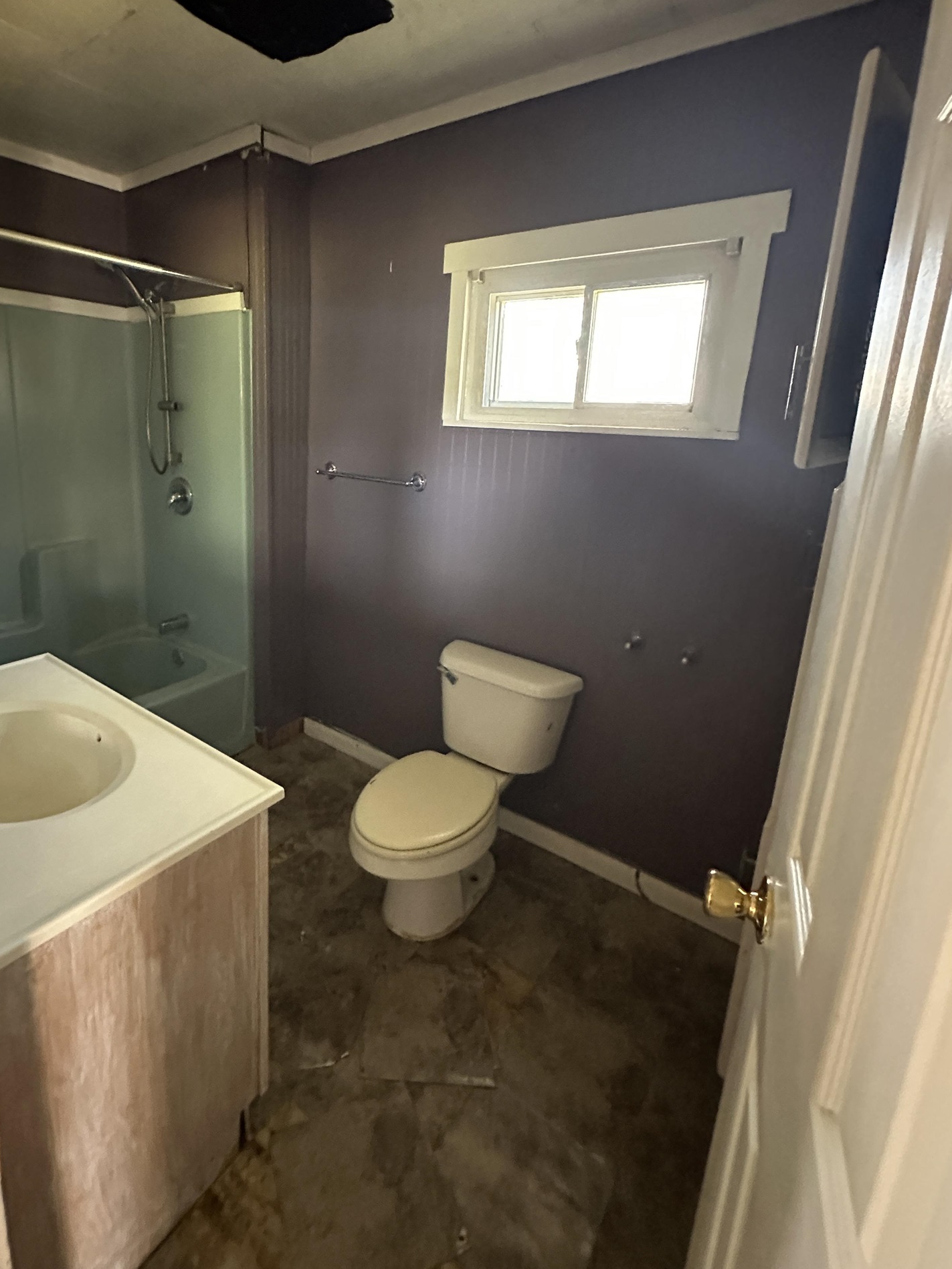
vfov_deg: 90.6
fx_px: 623
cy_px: 554
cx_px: 386
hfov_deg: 74.0
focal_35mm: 17
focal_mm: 2.22
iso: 1250
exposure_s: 1/60
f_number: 2.2
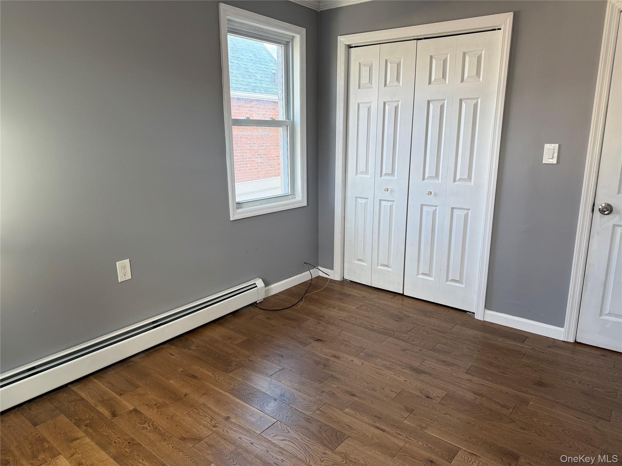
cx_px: 311
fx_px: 431
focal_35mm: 24
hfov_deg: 71.6
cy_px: 233
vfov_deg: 56.8
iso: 125
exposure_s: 1/120
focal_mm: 6.76
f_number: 1.78
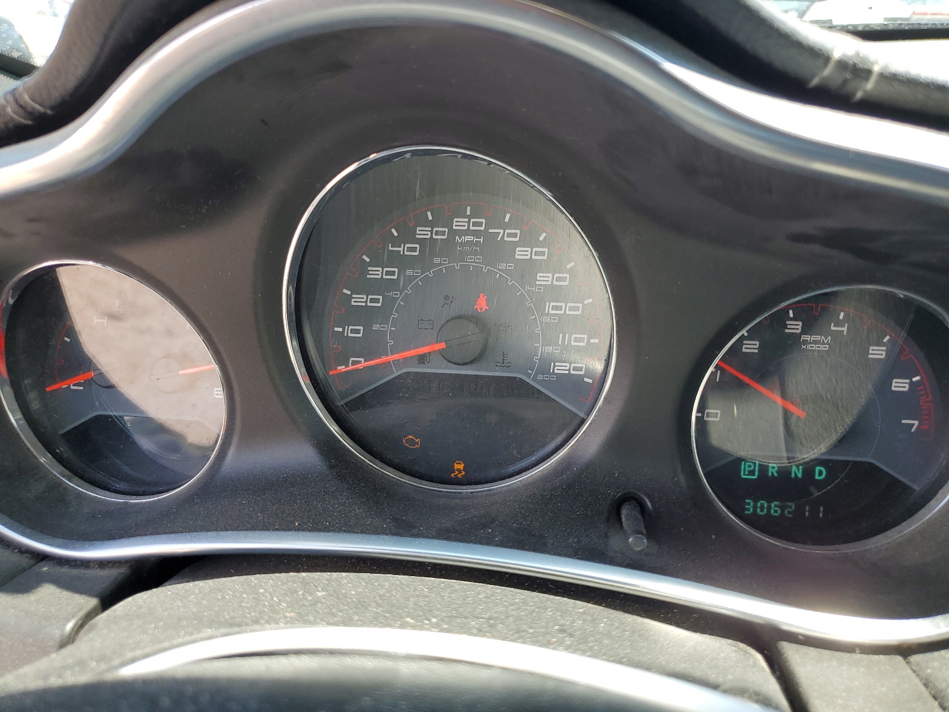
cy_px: 356
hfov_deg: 67.3
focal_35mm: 26
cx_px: 474
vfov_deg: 53.1
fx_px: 713
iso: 50
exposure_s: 1/294
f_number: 1.5
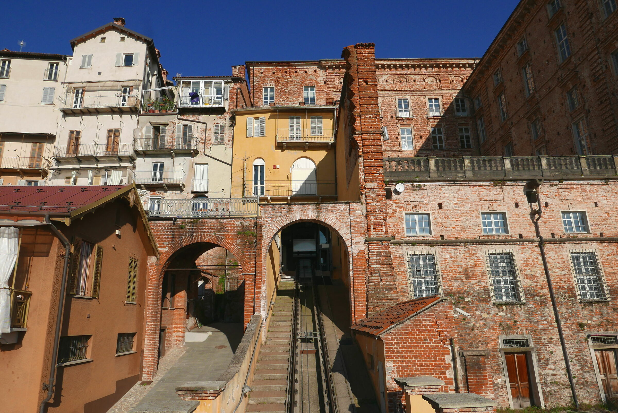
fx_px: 412
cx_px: 309
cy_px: 206
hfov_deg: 73.7
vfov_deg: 53.2
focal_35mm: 24
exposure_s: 1/2000
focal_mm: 10.9
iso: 200
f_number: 5.6
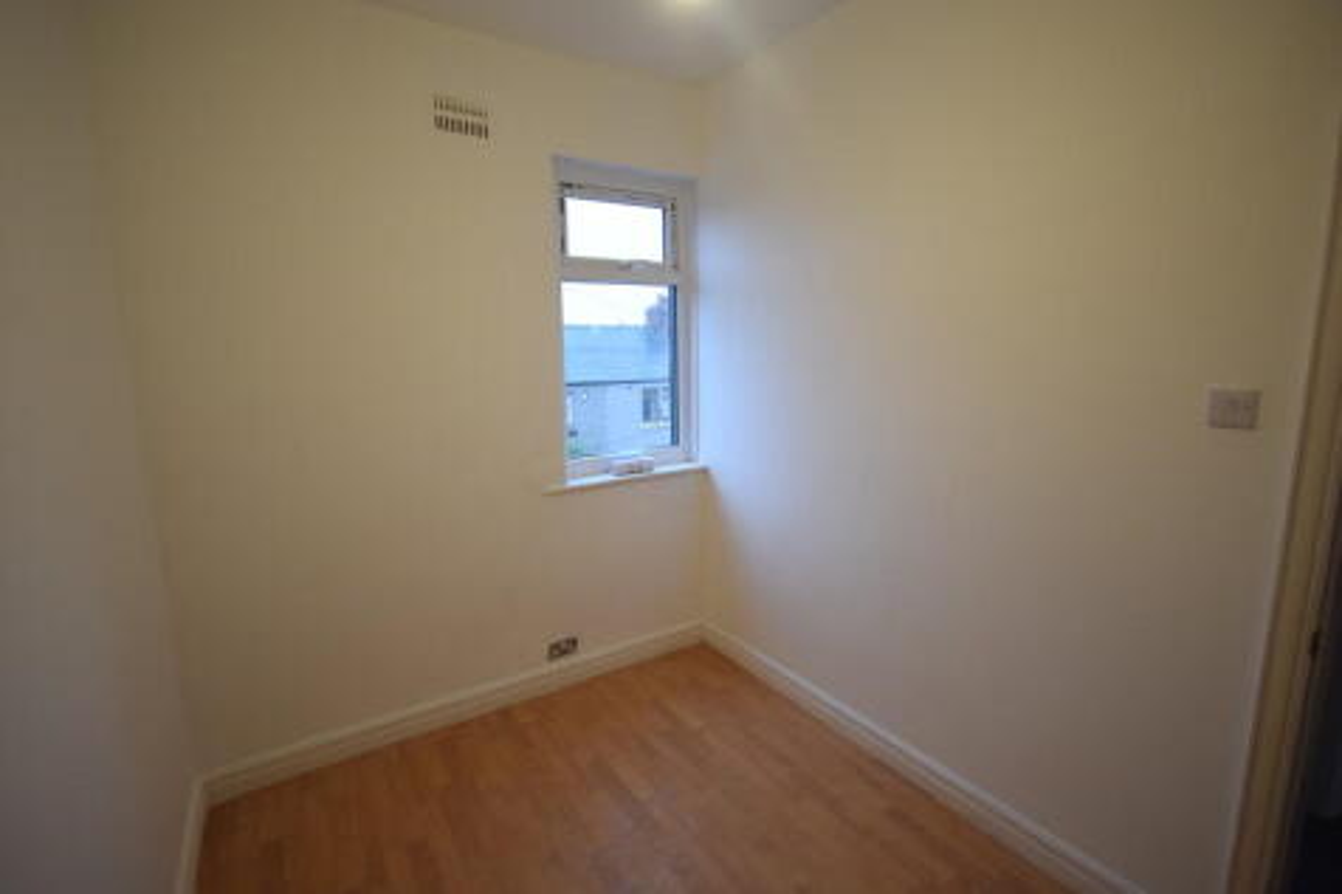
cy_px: 447
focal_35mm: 16
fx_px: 615
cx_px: 671
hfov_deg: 95.0
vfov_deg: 72.0
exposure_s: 1/60
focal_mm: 11
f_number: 4.2
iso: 720
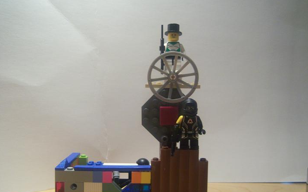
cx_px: 155
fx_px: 327
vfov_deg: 32.7
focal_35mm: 39
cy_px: 108
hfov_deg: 50.4
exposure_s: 1/40
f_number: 2.8
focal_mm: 7.5
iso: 160
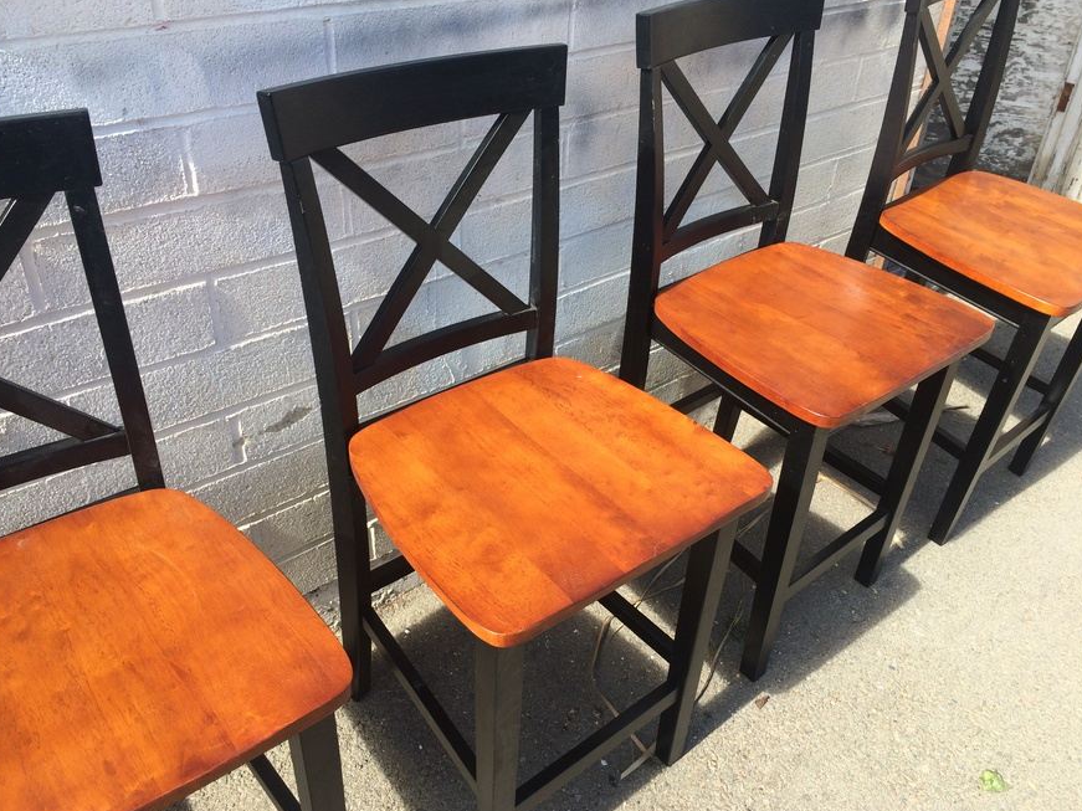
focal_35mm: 31
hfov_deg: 58.4
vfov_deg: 45.4
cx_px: 544
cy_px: 414
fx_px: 969
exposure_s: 1/586
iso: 32
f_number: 2.2
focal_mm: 4.12
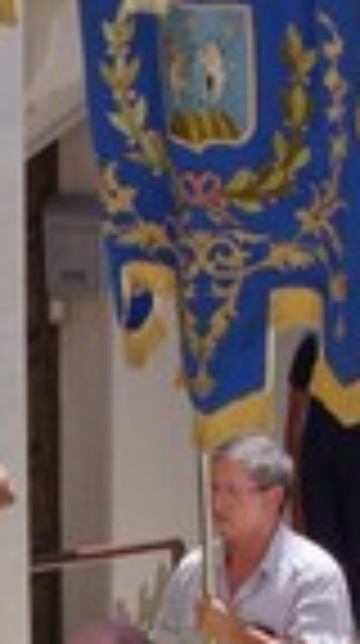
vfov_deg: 6.1
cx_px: -220
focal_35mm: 352
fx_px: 5998
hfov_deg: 3.4
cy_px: 1022
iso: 320
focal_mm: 43
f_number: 8
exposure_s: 1/320
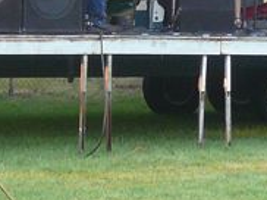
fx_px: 2257
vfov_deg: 5.1
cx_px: 320
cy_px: 123
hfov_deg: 6.7
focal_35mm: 293
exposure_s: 1/30
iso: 125
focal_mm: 9.1
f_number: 3.6
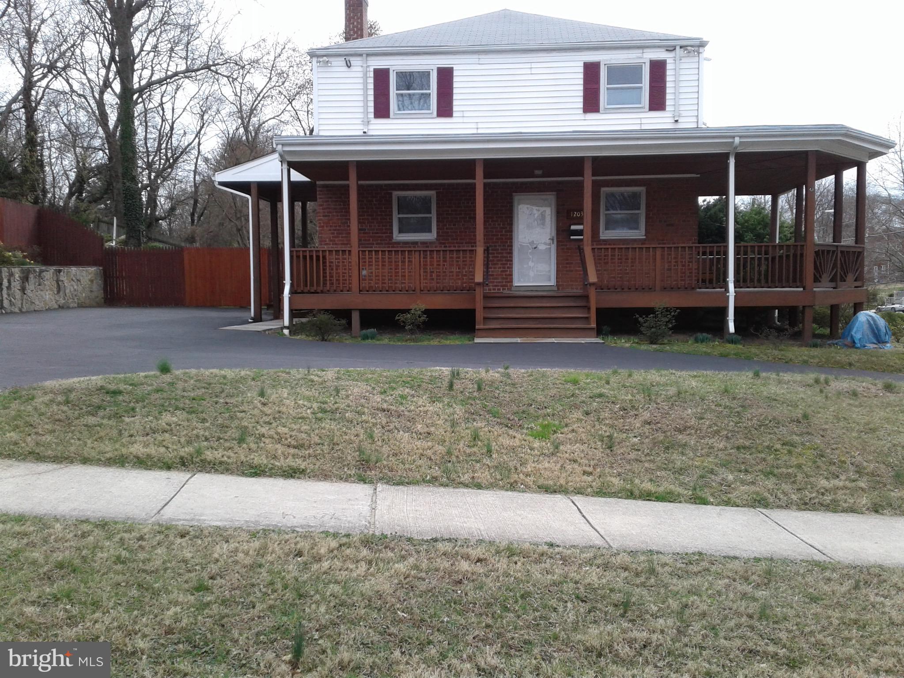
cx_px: 452
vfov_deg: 43.0
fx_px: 862
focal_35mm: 33
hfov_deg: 55.3
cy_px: 339
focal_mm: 3.3
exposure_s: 1/592
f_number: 2.2
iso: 50
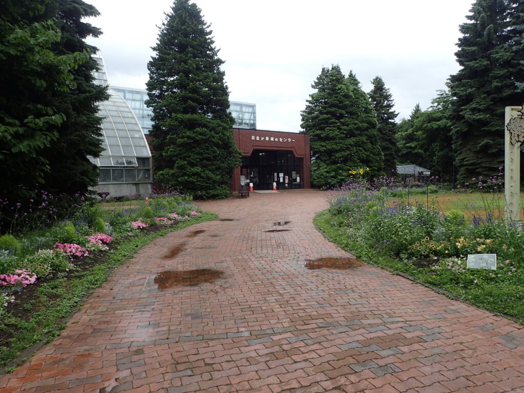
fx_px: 378
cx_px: 262
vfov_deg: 54.9
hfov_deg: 69.4
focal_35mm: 25
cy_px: 196
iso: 100
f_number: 2.8
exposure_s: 1/400
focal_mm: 4.5
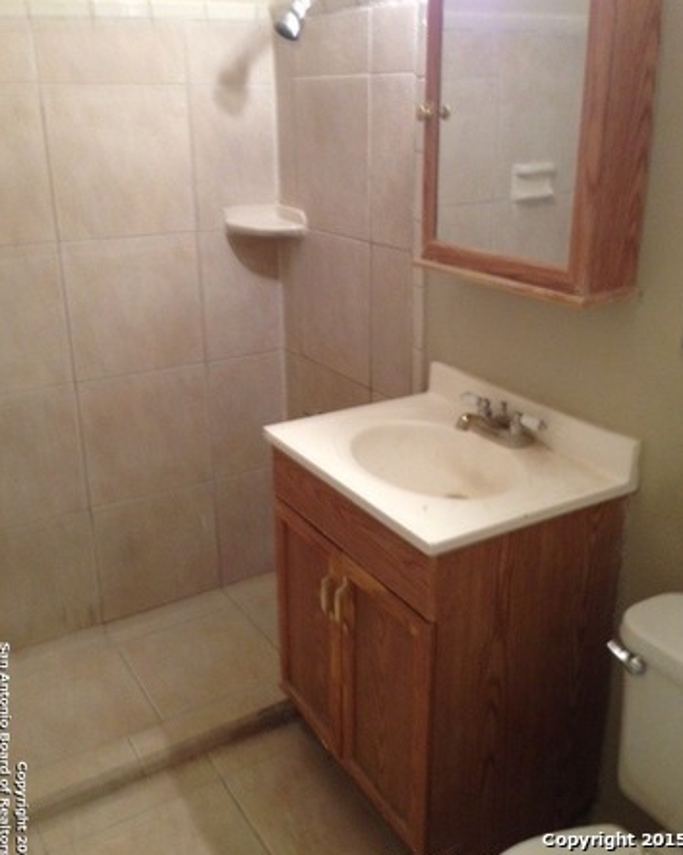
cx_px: 344
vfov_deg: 51.5
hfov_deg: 42.2
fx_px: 885
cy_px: 410
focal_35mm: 35
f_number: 2.4
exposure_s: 1/20
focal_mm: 4.12
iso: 160
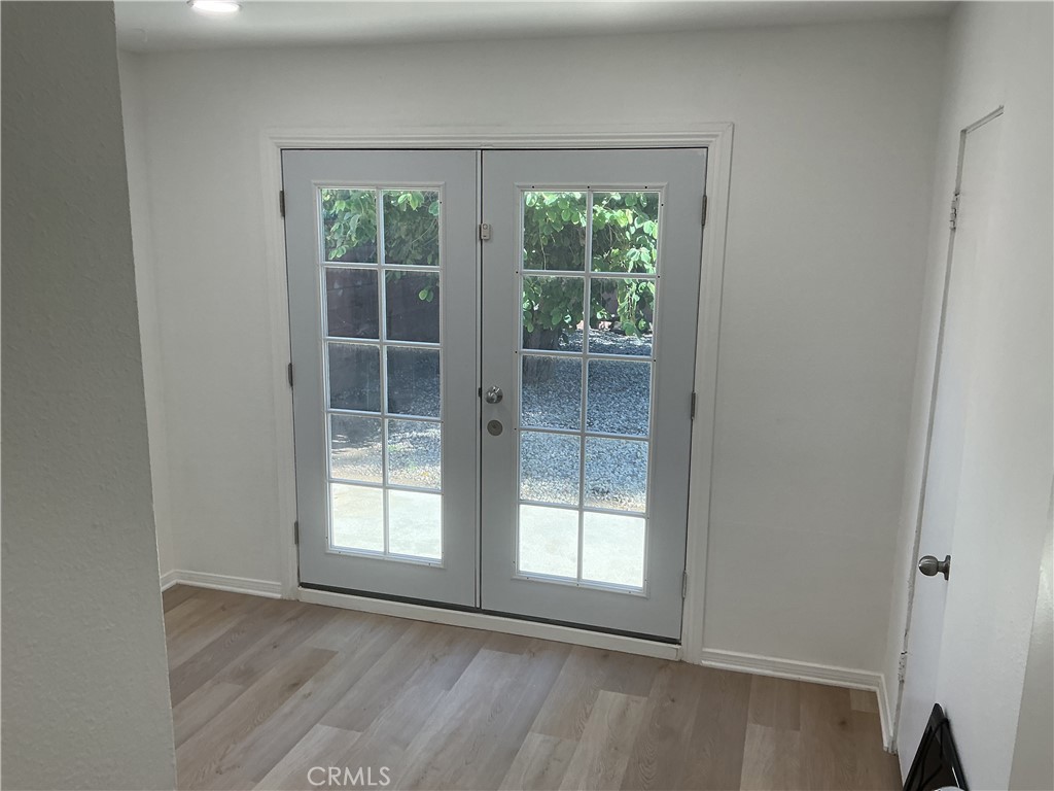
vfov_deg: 48.2
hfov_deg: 61.7
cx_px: 527
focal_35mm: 29
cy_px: 396
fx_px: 883
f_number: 1.8
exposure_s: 1/163
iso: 32
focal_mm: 3
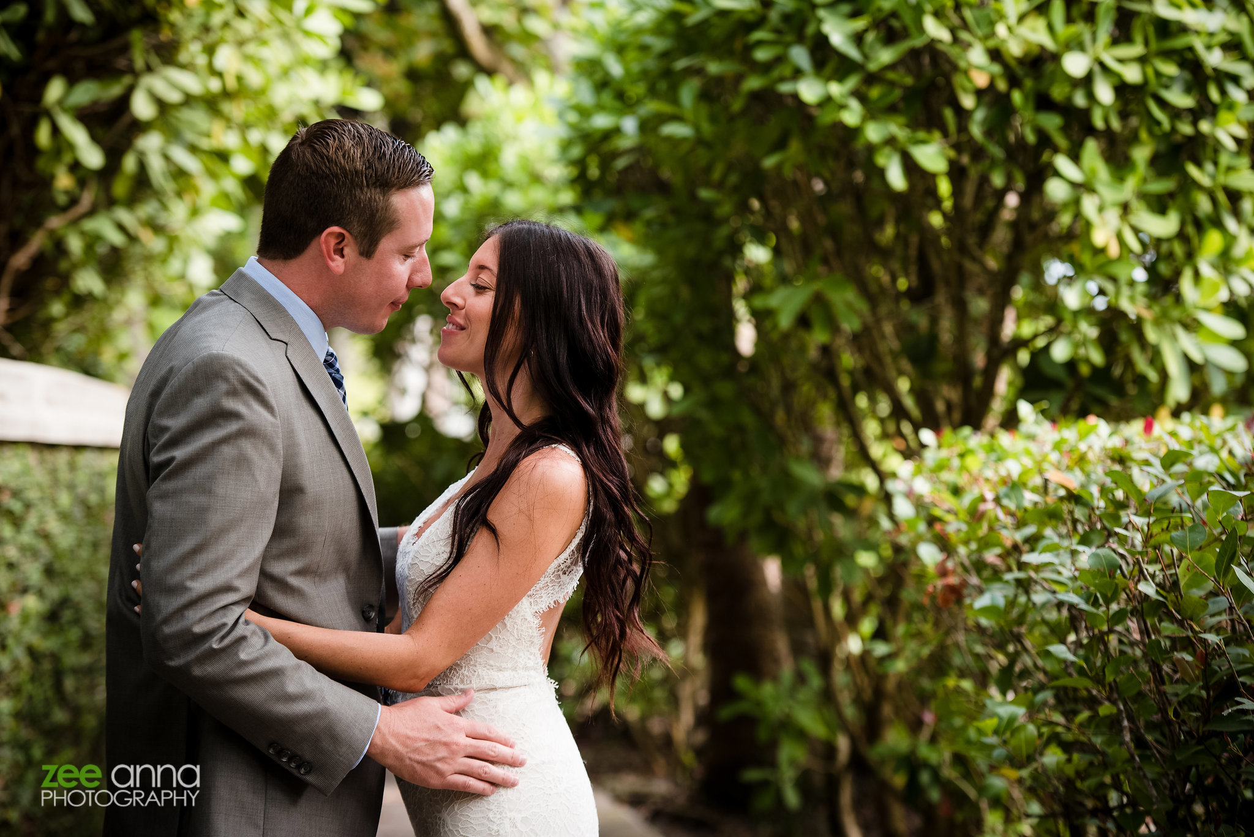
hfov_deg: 20.0
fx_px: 3554
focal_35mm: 102
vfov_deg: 13.4
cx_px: 627
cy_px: 418
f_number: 4
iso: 125
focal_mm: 102
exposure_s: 1/160
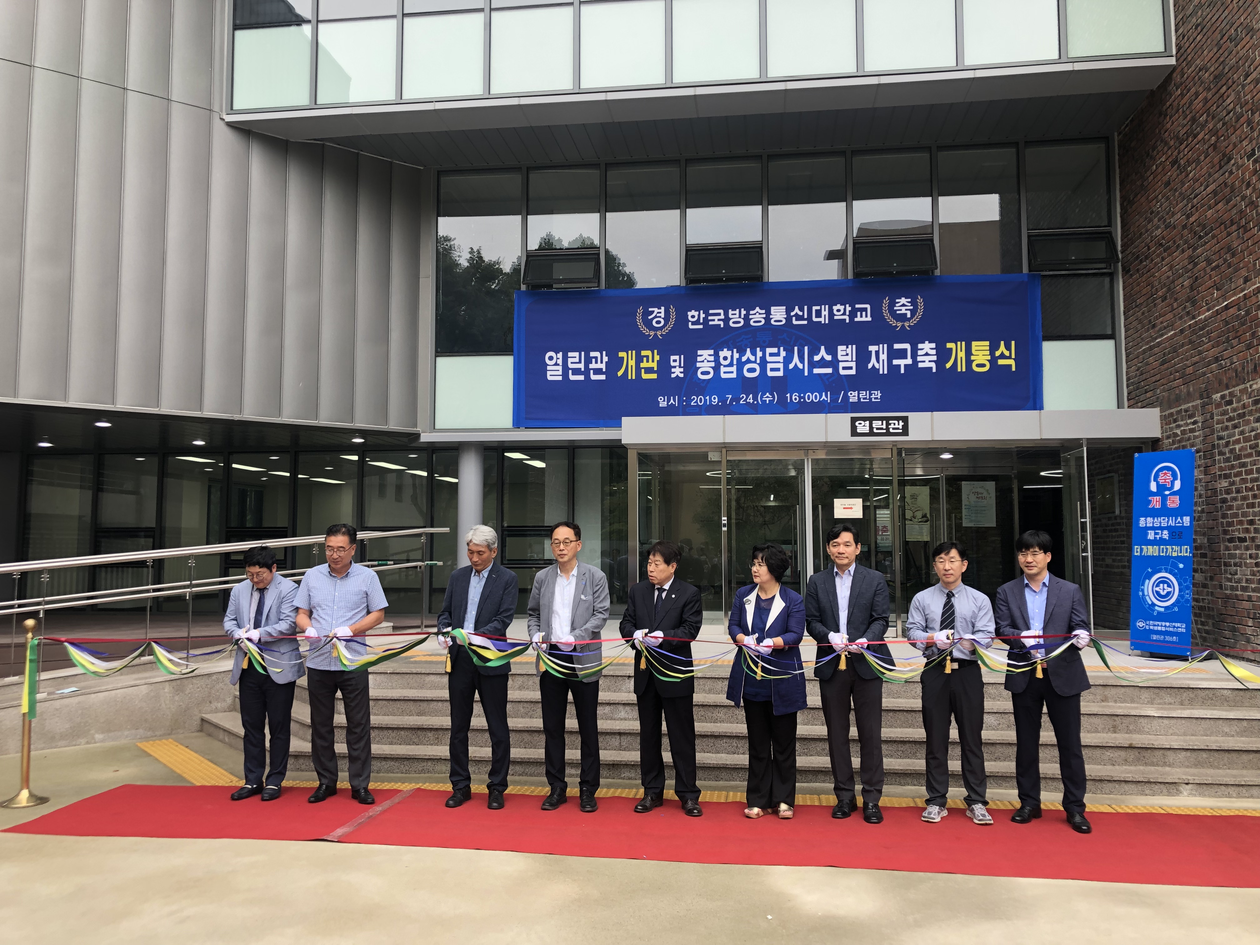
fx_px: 1019
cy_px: 472
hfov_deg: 63.4
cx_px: 630
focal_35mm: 28
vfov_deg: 49.7
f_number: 1.8
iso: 25
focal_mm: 3.99
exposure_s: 1/120
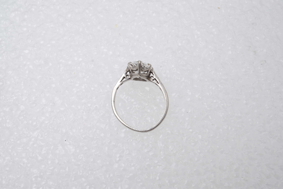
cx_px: 142
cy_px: 94
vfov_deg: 29.9
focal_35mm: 45
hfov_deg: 43.6
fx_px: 354
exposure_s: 1/125
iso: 500
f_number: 22
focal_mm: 30
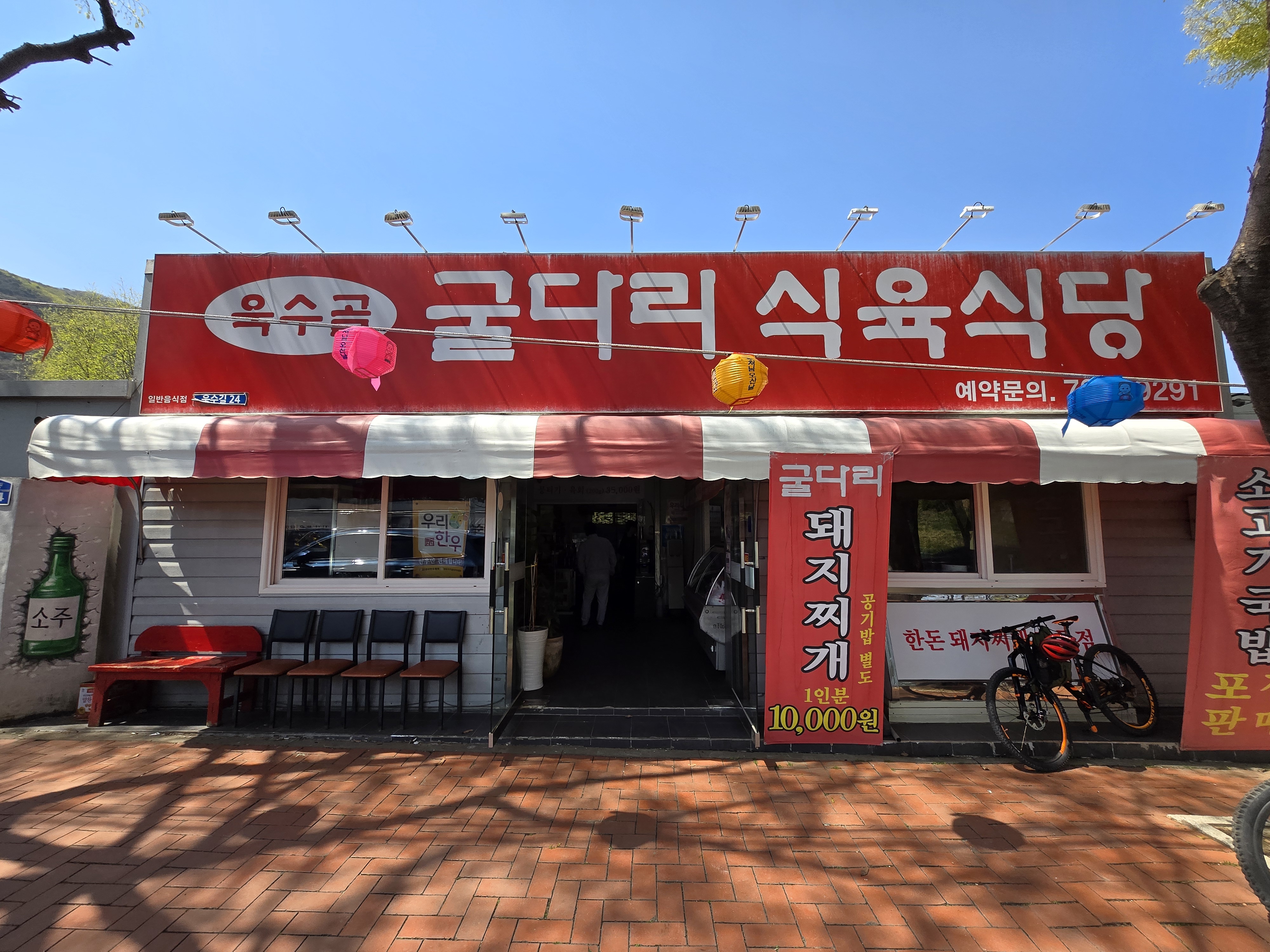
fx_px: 477
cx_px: 635
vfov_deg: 89.9
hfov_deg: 106.2
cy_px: 476
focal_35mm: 13
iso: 25
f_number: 2.2
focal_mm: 1.7
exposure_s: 1/681
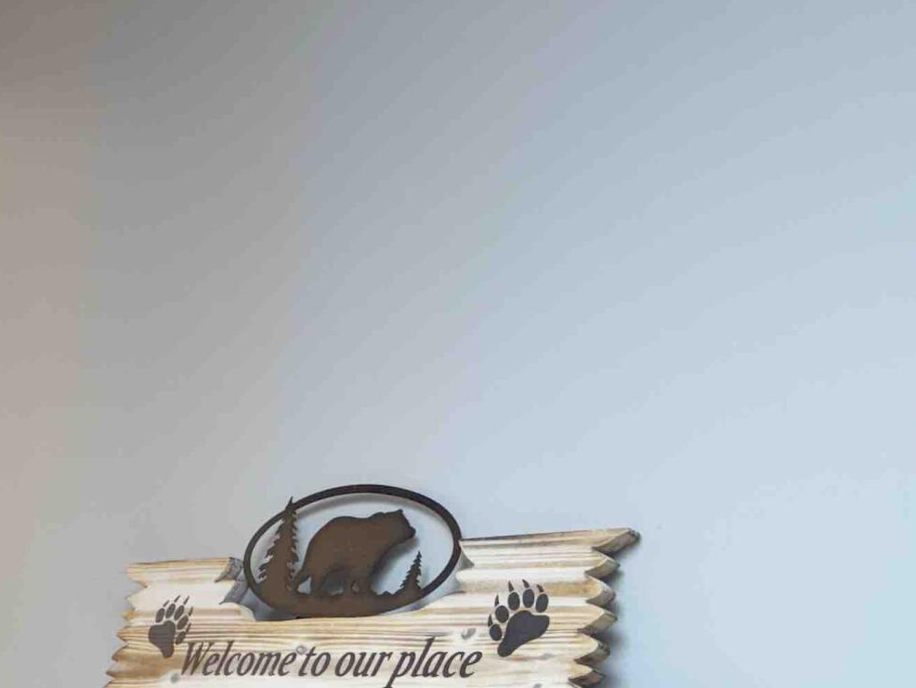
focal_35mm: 73
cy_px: 795
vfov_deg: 19.2
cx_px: -120
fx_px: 1932
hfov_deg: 24.6
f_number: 1.78
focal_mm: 6.76
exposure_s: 1/120
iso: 125
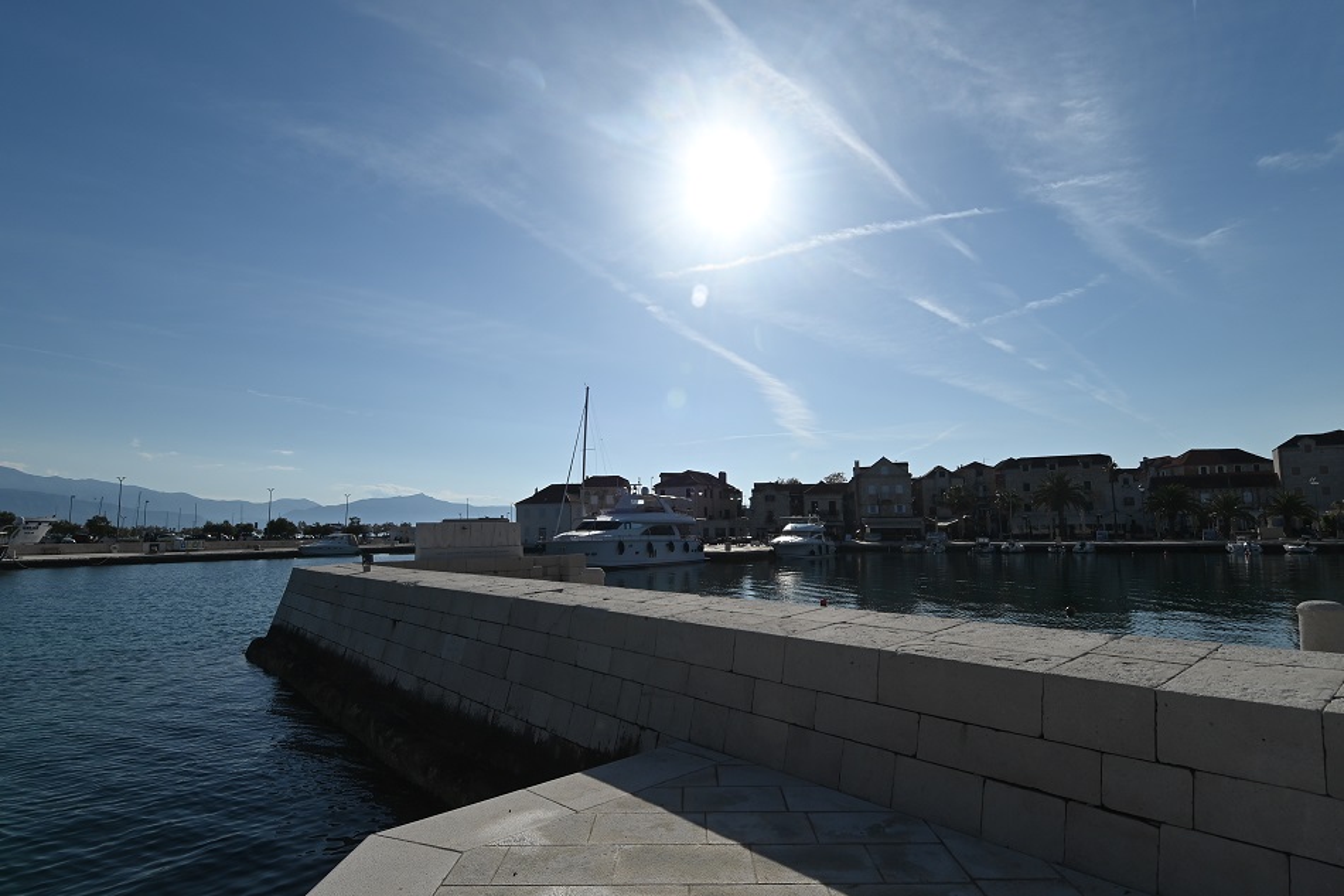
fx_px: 672
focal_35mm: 18
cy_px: 448
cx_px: 672
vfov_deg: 67.4
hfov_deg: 90.0
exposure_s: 1/800
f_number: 10
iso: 100
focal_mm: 12
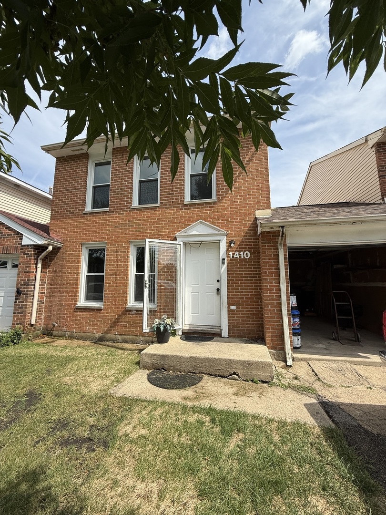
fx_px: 208
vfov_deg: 102.1
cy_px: 258
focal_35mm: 14
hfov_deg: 85.7
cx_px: 193
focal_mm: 2.22
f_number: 2.2
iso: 50
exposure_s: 1/1464
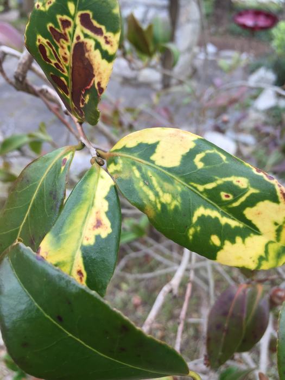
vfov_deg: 61.7
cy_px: 190
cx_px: 142
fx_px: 318
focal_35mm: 29
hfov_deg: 48.2
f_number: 2.2
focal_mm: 4.15
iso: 32
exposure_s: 1/120
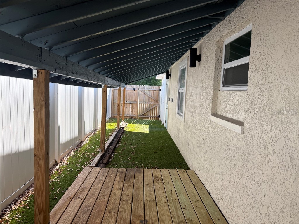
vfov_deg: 56.8
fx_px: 207
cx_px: 150
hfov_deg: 71.6
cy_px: 112
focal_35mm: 24
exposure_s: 1/677
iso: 100
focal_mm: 6.76
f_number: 1.78
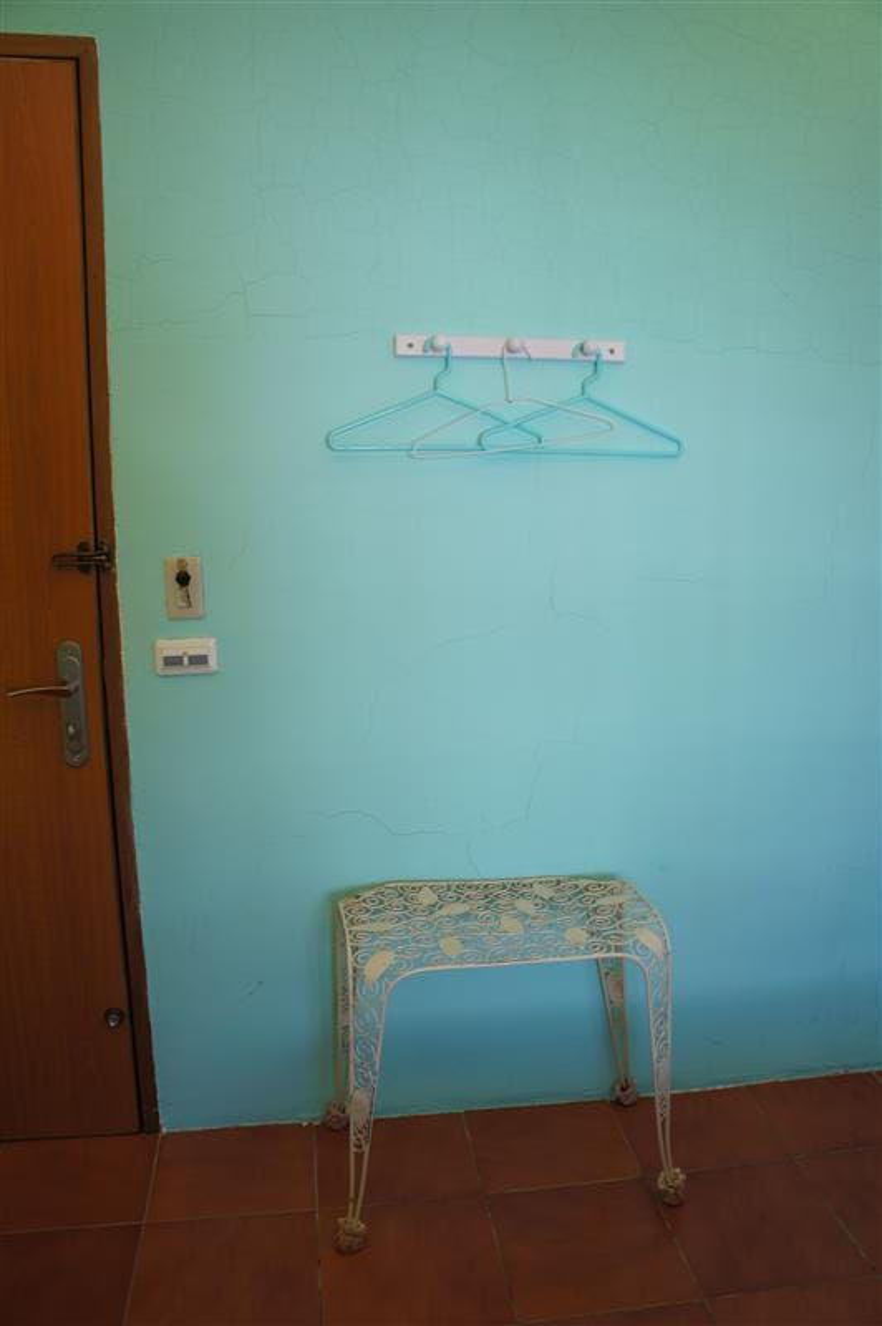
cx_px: 441
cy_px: 663
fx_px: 994
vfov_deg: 67.4
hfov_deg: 47.9
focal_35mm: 27
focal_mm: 18
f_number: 4.5
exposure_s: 1/40
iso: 200
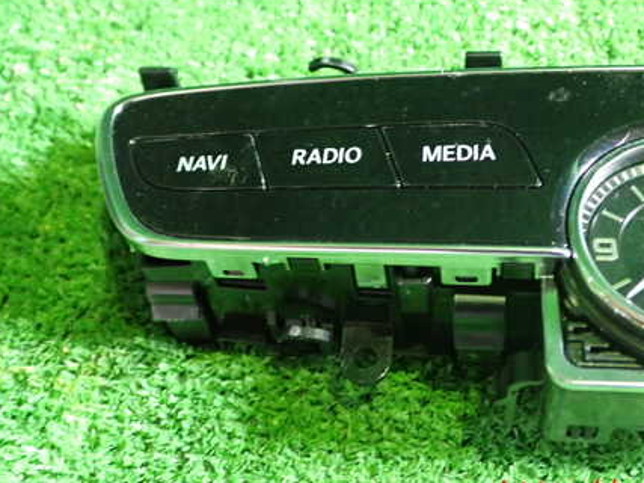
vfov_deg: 32.0
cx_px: 389
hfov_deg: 41.9
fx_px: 837
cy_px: 175
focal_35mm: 45
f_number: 2.4
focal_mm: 5.79
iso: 640
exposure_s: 1/30
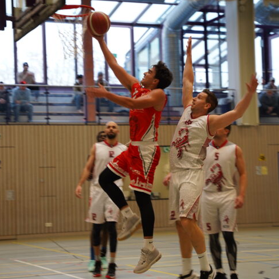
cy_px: 139
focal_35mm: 90
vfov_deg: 19.3
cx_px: 129
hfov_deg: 19.3
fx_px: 821
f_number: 4
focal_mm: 70
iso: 1600
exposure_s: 1/160
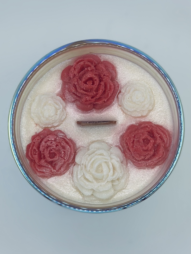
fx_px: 353
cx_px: 96
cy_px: 127
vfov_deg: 39.7
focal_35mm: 48
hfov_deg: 30.3
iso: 80
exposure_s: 1/1517
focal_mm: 6.86
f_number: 1.78
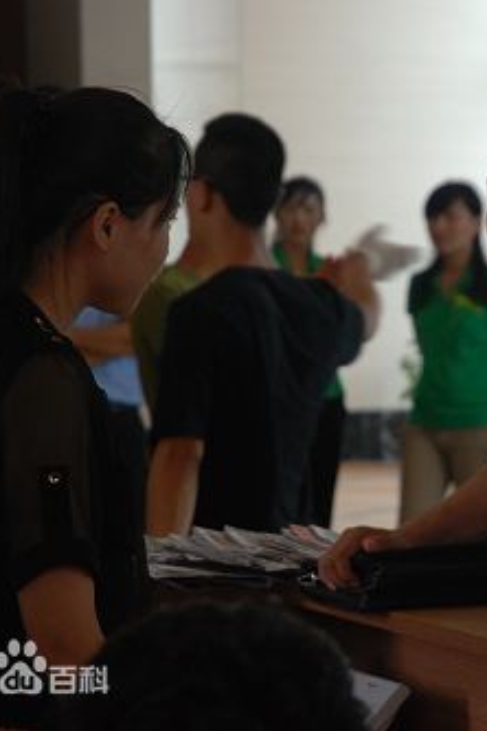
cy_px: 366
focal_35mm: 192
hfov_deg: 7.1
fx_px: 3891
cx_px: 428
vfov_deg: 10.7
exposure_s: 1/100
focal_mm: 85
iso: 500
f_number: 5.6
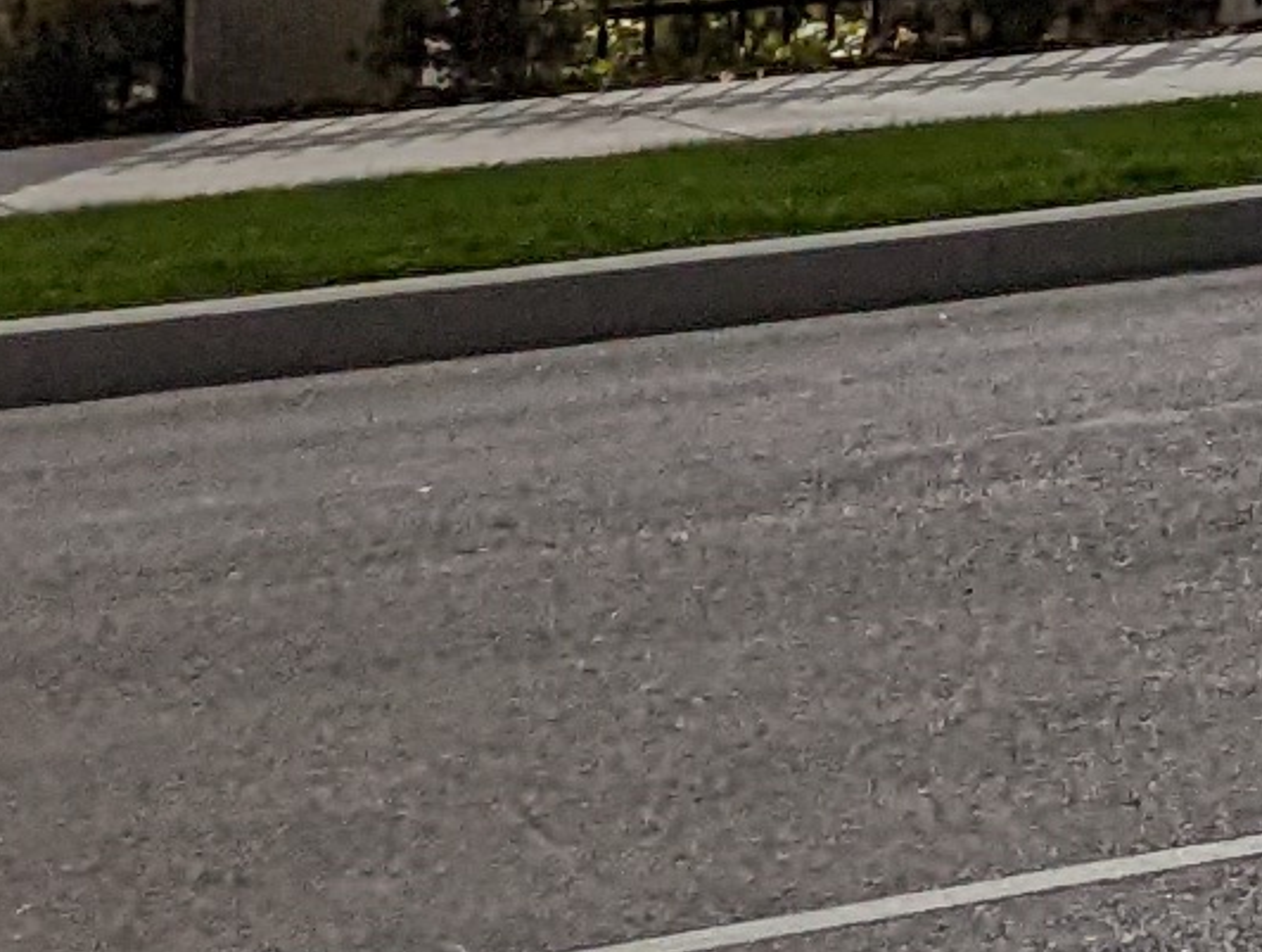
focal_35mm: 184
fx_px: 6720
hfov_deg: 8.8
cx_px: 3838
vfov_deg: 7.6
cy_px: -1306
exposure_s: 1/16129
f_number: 1.85
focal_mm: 6.81
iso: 49
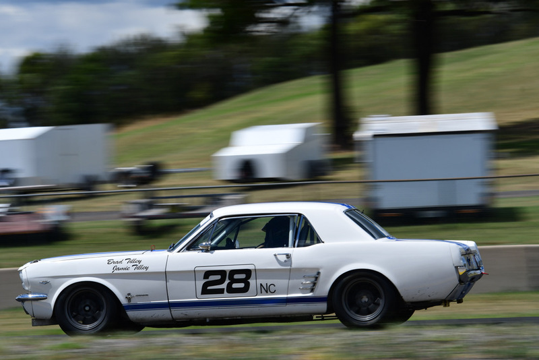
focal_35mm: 210
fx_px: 3145
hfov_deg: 9.8
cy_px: 180
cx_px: 270
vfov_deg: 6.5
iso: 160
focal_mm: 140
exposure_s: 1/200
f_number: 14
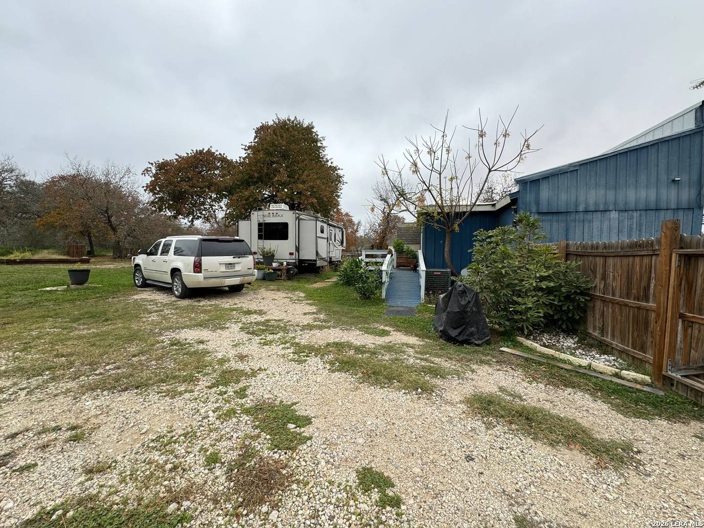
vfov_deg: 85.7
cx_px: 352
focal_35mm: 14
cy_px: 264
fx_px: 285
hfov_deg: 102.1
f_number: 2.2
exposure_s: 1/386
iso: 40
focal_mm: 2.22
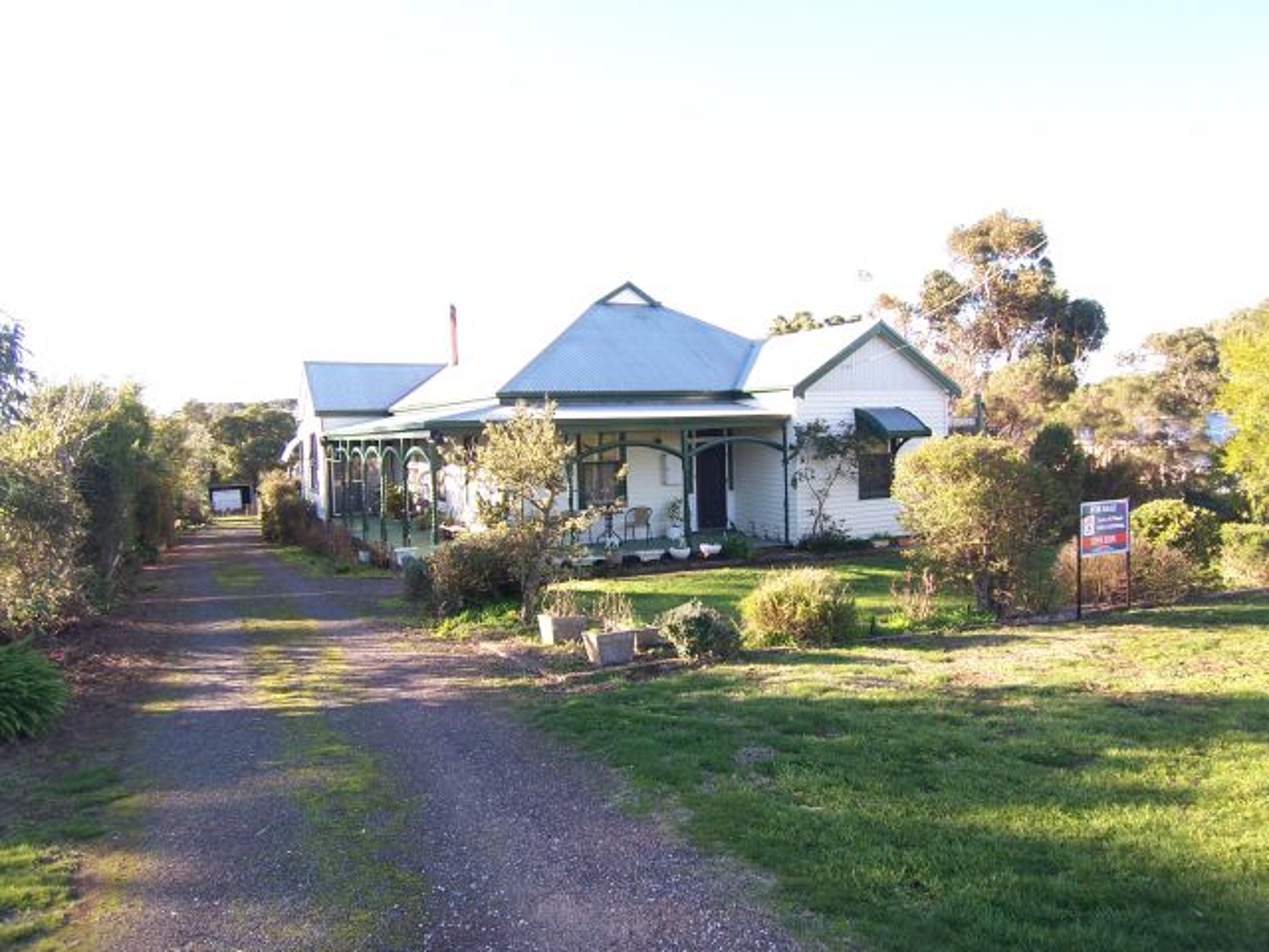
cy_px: 476
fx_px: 843
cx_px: 634
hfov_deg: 73.9
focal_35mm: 23
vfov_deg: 58.9
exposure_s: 1/125
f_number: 2.8
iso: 64
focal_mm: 3.8
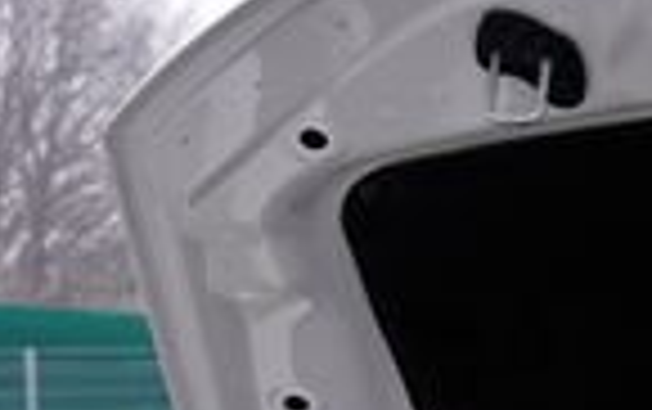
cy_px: 1147
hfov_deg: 9.5
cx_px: 1196
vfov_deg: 5.9
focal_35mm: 209
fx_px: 3718
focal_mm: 29
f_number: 4.5
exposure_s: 1/60
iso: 100
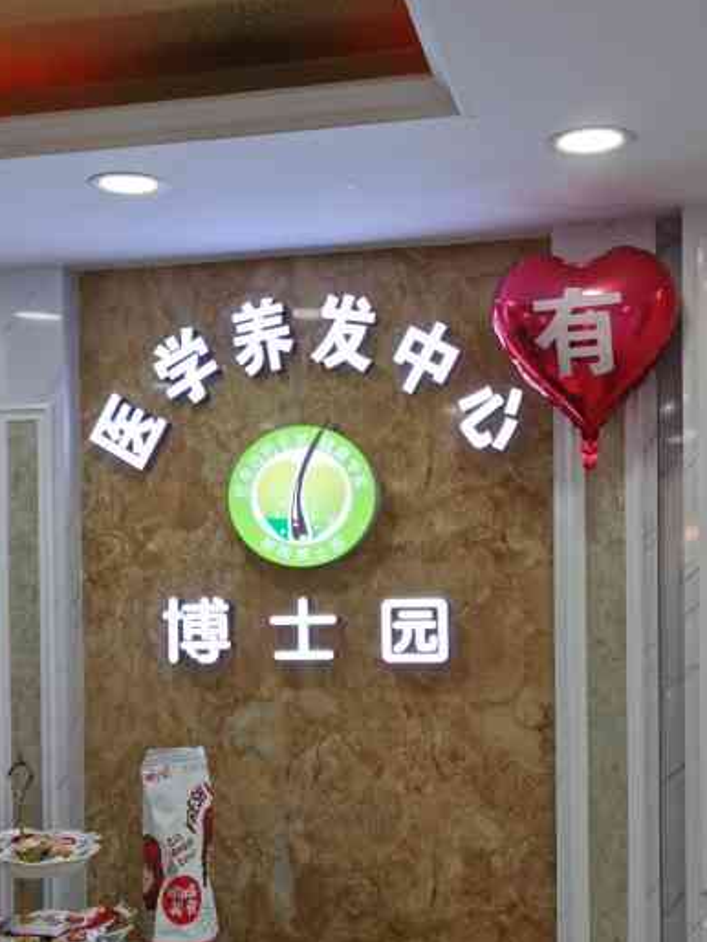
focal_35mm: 49
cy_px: 604
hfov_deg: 29.7
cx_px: 359
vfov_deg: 38.6
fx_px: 1333
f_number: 1.6
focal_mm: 5.56
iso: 50
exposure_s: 1/345
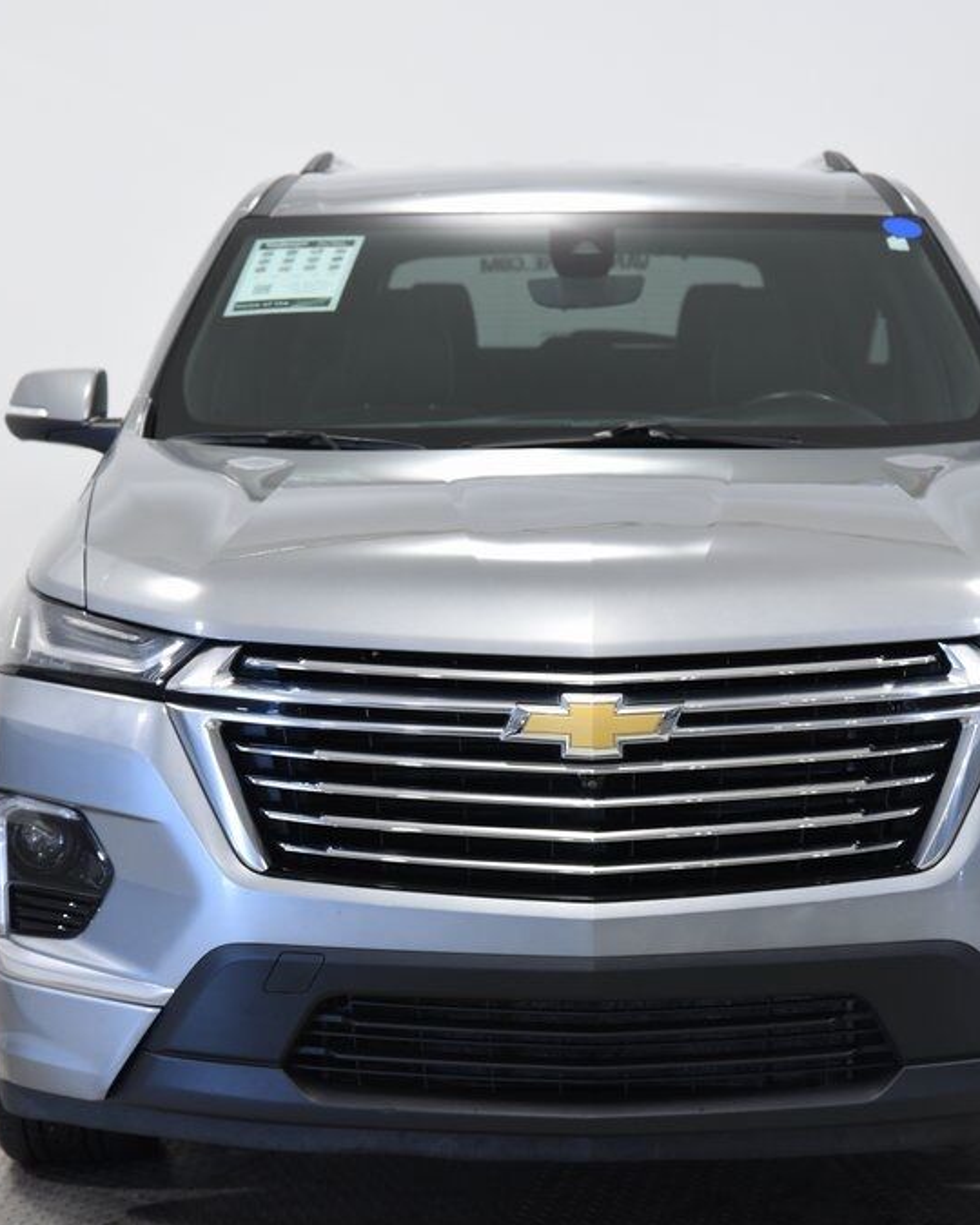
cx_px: 588
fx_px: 3408
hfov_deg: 16.4
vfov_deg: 20.4
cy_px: 617
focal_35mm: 94
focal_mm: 66
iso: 1600
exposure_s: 1/80
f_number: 4.5
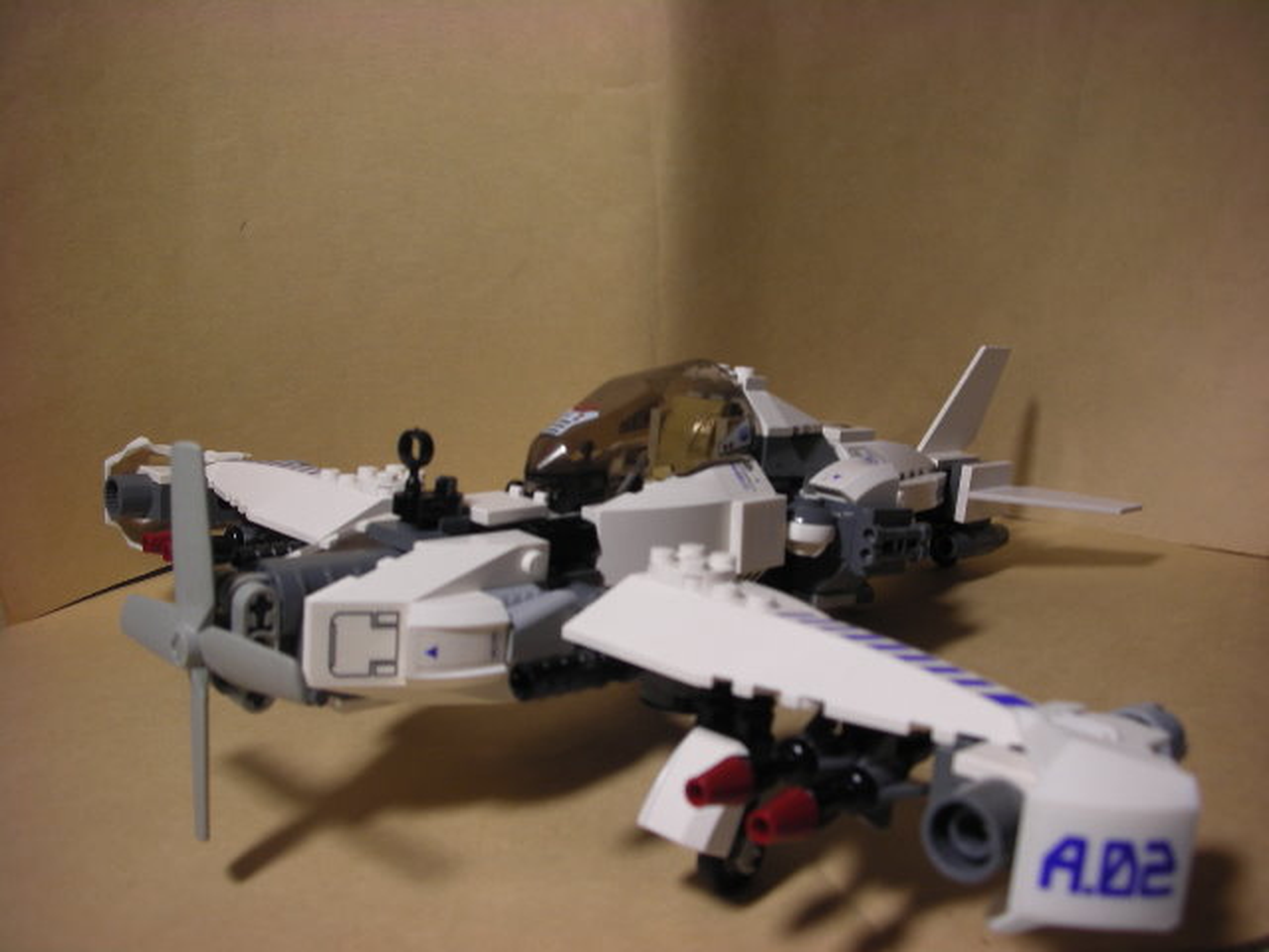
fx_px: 1283
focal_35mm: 35
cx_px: 634
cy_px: 476
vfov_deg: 40.7
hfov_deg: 52.6
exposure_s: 1/15.3
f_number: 3
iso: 50
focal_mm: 5.8
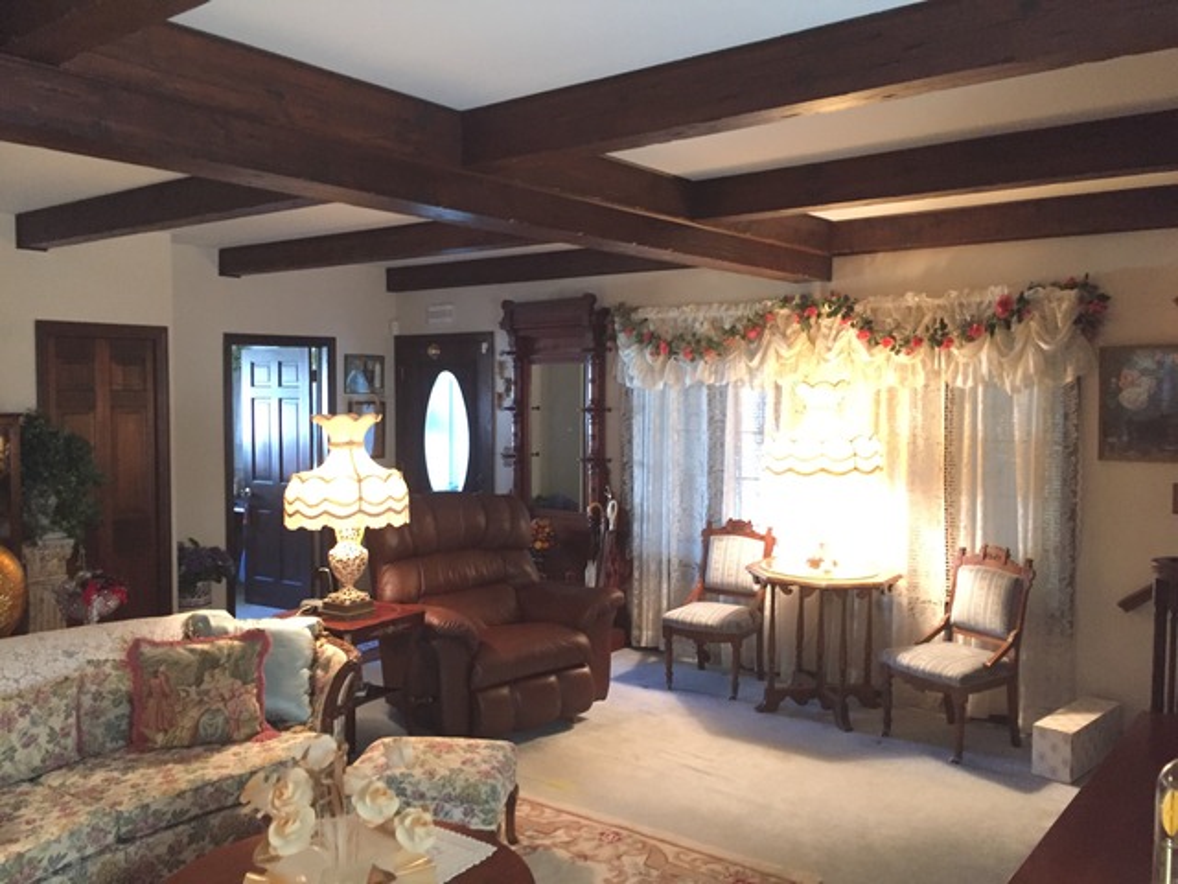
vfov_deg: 48.2
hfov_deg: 61.7
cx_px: 589
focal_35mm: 29
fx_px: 987
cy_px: 442
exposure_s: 1/30
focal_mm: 4.15
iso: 250
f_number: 2.2
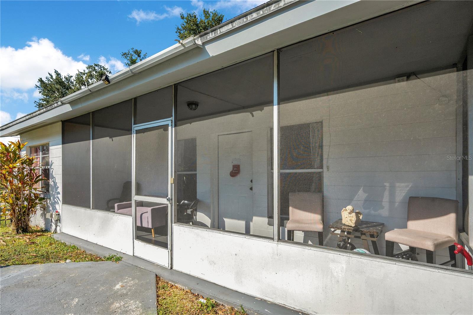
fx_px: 236
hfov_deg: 90.0
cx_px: 236
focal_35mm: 18
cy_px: 158
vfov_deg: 67.4
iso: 400
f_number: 7.1
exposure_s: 1/1250
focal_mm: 18
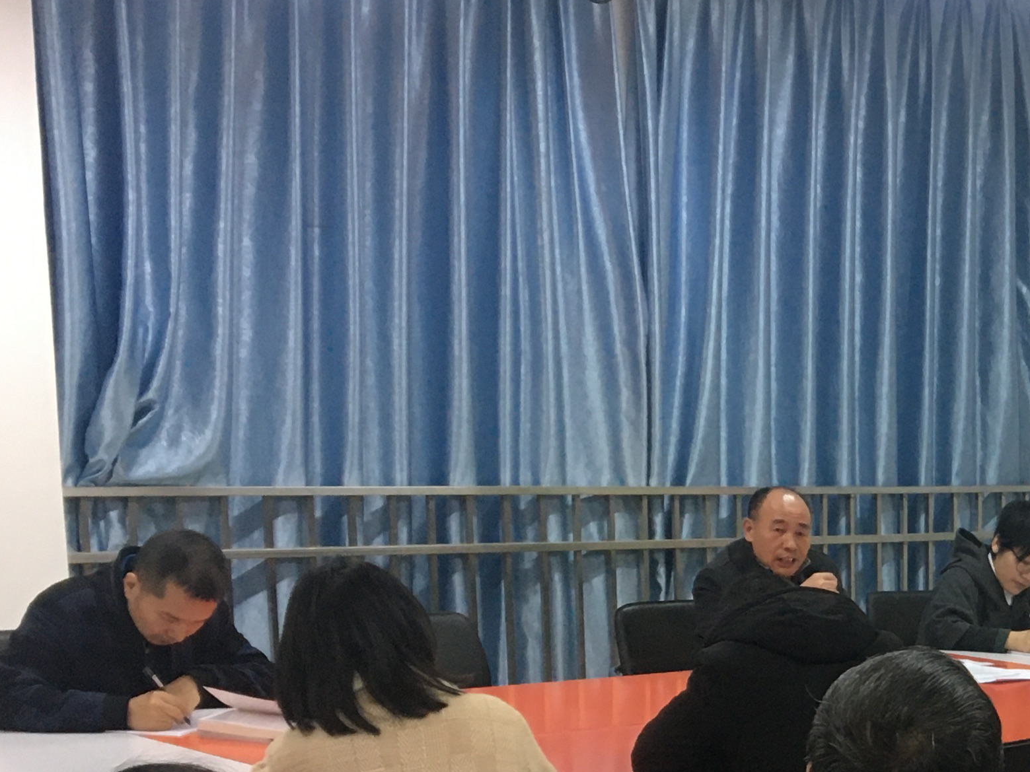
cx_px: 1264
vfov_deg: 18.8
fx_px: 2231
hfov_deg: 23.5
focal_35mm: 75
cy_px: 853
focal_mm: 4.15
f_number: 2.2
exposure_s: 1/33
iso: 125
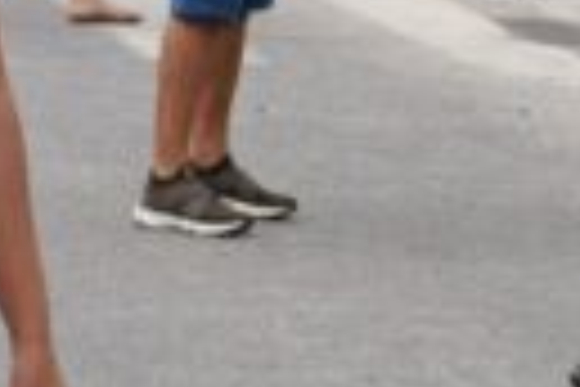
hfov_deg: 4.9
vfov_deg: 3.3
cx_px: -337
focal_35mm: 414
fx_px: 6669
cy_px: 110
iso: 200
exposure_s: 1/320
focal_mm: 48
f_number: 9
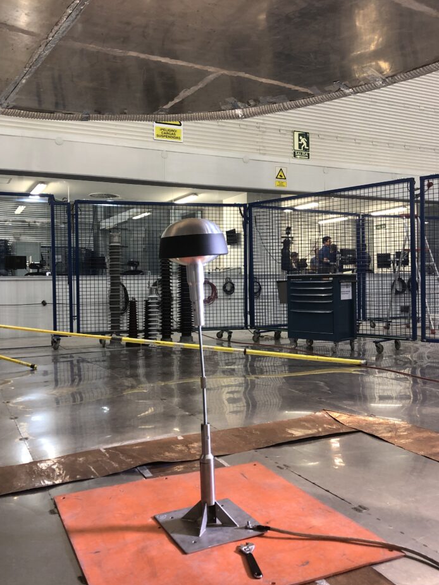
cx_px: 207
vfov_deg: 58.3
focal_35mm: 31
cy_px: 293
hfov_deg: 45.4
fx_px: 524
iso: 40
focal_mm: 4
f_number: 1.8
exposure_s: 1/20
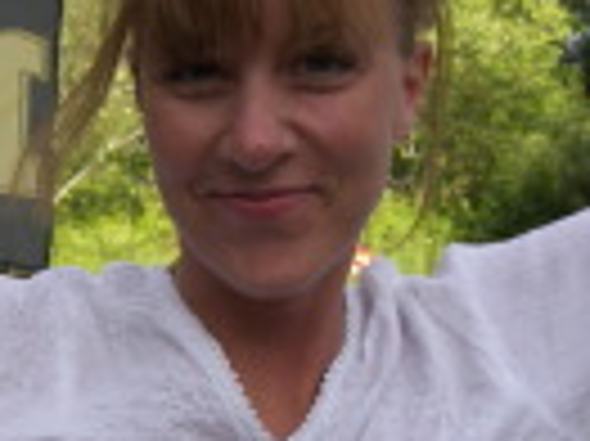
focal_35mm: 110
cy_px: 317
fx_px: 1873
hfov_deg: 17.9
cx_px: 239
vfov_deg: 13.4
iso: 50
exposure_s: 1/160
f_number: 3.2
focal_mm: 6.7
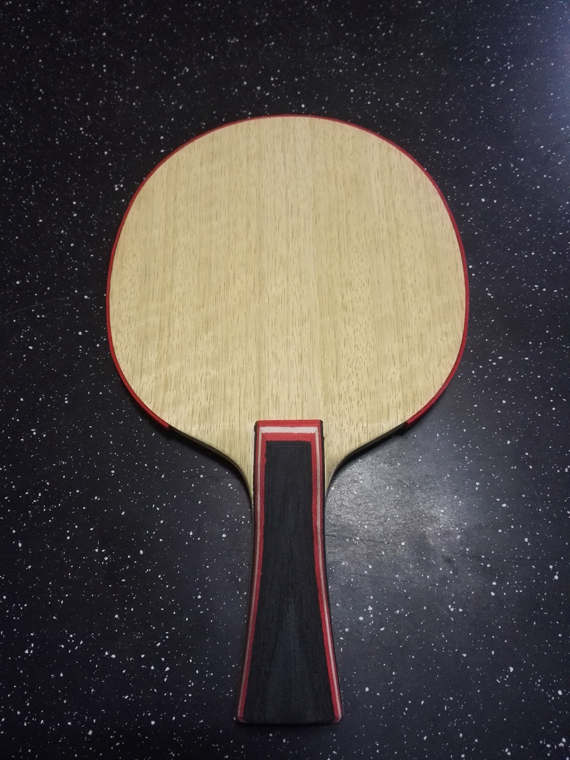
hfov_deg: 48.2
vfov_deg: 61.7
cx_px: 285
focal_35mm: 29
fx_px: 637
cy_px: 380
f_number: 2
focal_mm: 3.8
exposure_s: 1/20
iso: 400
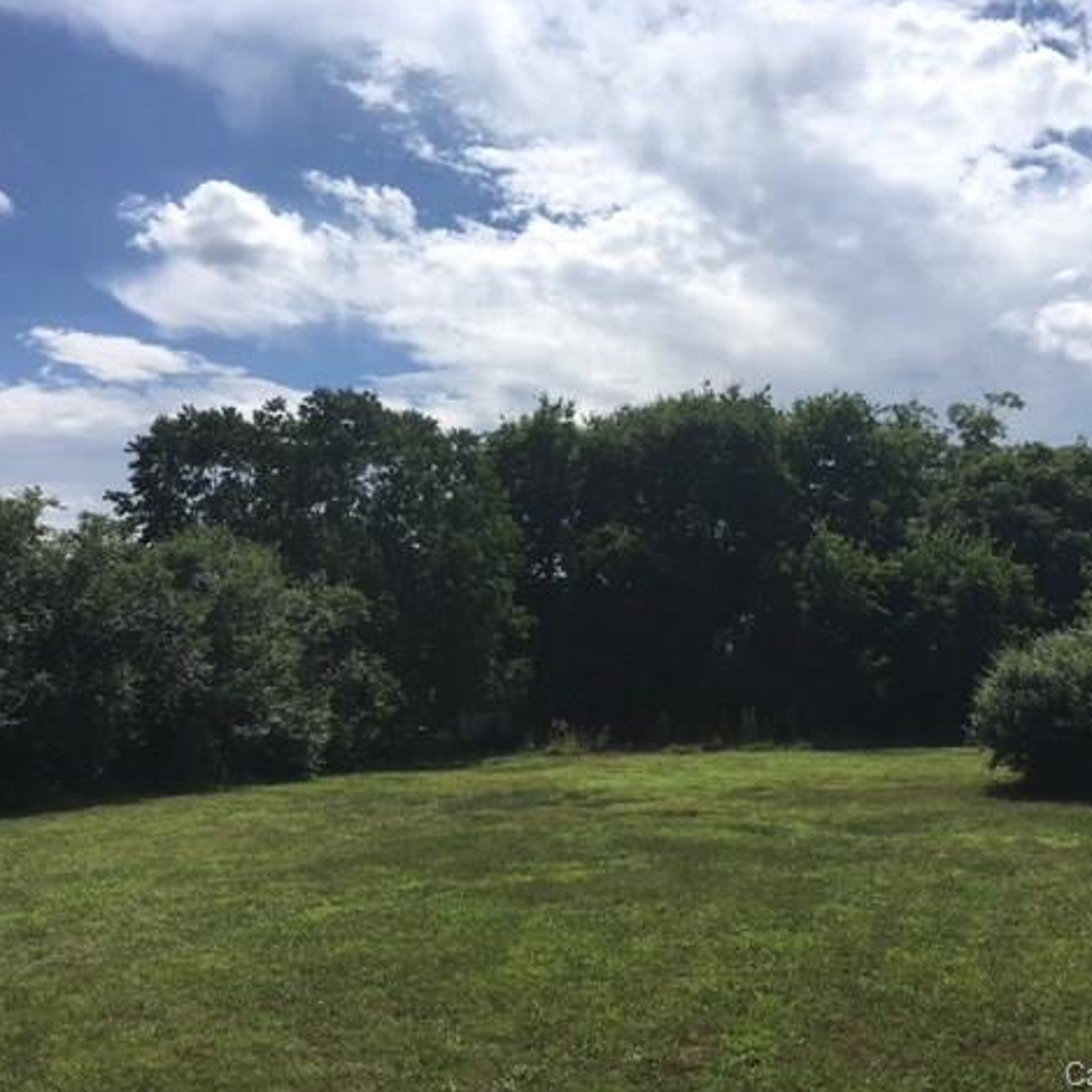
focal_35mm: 35
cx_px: 587
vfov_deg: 47.2
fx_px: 1249
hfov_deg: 47.2
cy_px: 538
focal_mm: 4.15
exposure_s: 1/4274
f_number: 2.2
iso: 25
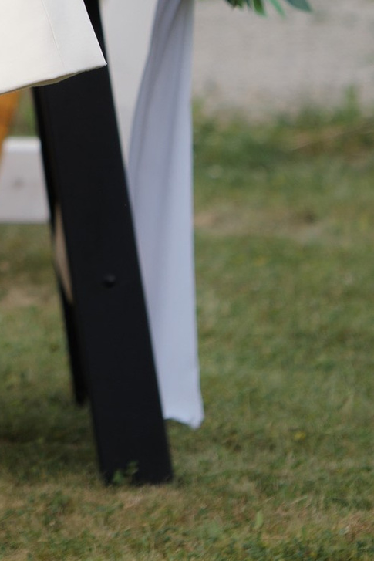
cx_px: -477
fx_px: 6993
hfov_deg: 3.0
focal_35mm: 449
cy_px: -500
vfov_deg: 4.5
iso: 80
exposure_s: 1/640
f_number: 2
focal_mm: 85
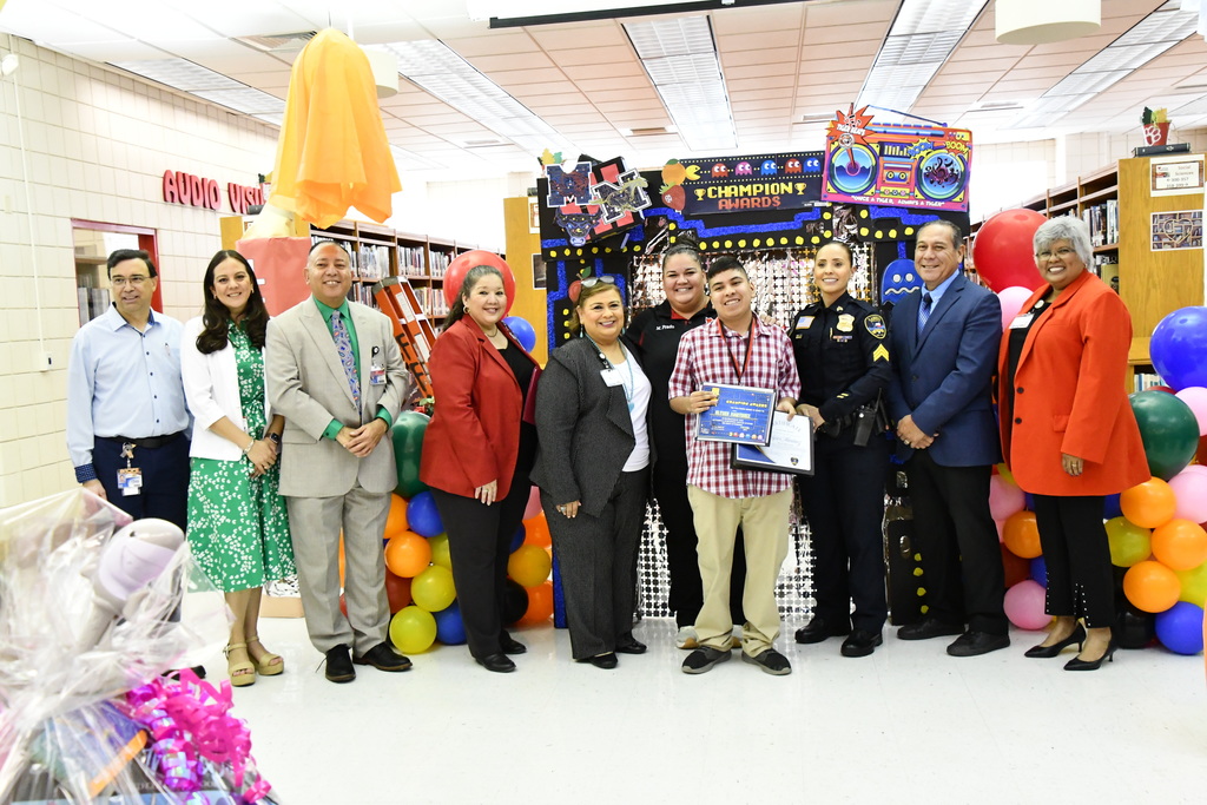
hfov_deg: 53.1
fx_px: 1207
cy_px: 402
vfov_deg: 36.9
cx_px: 604
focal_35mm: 36
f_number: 7.1
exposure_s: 1/200
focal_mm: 24
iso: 5000
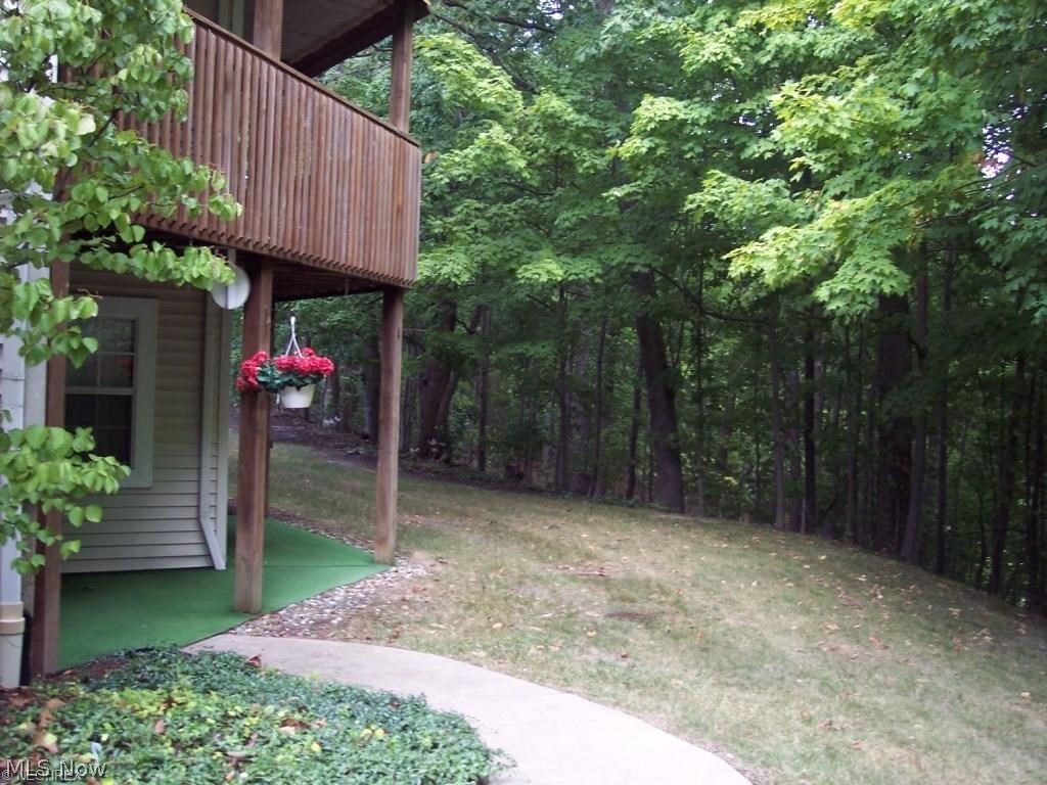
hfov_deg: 47.9
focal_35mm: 39
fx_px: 1180
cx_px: 524
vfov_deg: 36.8
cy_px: 392
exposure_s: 1/60
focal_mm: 8
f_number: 2.8
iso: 100
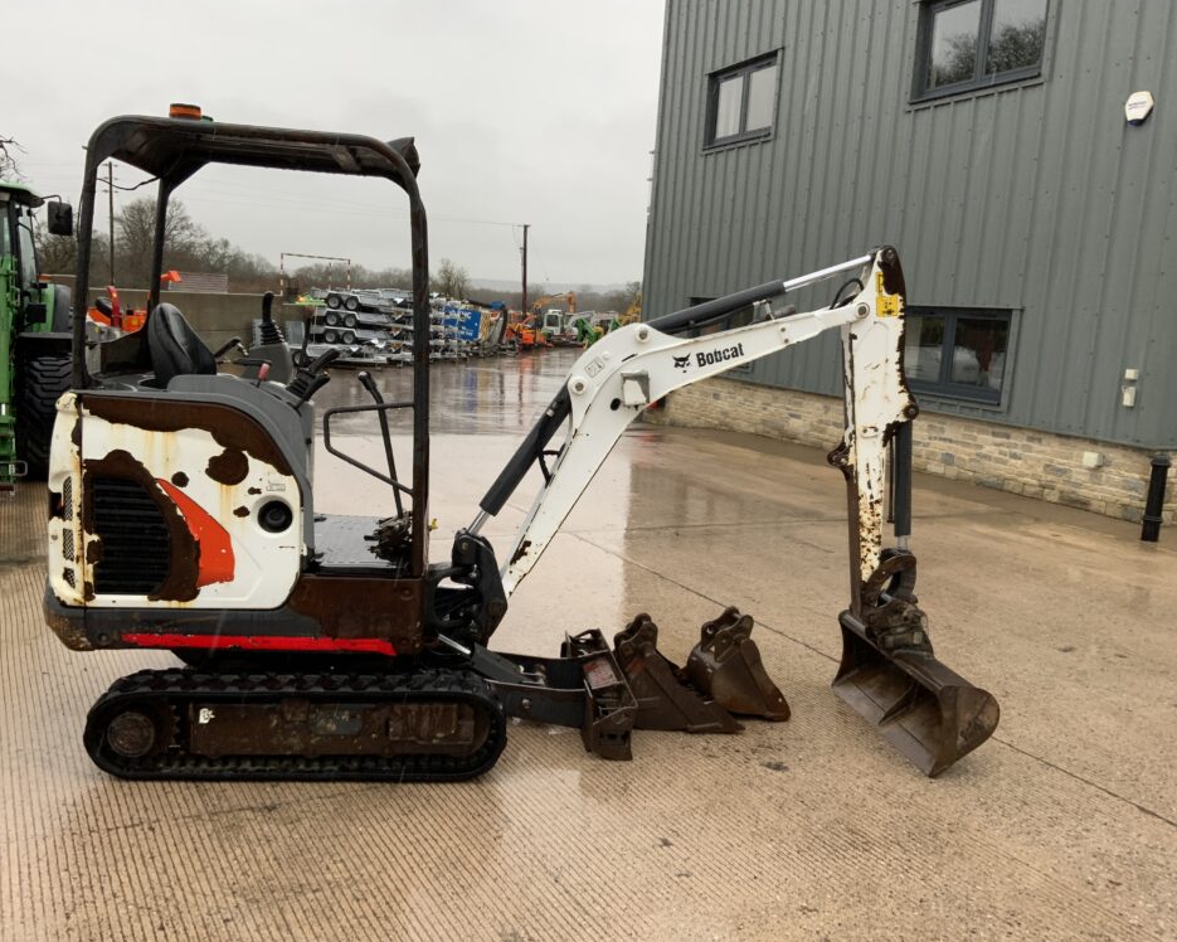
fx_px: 1080
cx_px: 553
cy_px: 474
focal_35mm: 31
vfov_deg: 47.1
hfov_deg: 57.1
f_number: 1.8
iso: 25
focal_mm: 3
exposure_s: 1/122
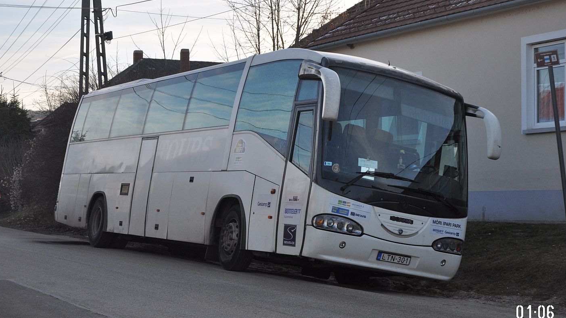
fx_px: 1141
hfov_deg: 27.9
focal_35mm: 76
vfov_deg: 15.9
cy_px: 143
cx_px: 282
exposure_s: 1/1000
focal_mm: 48
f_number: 4.8
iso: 560
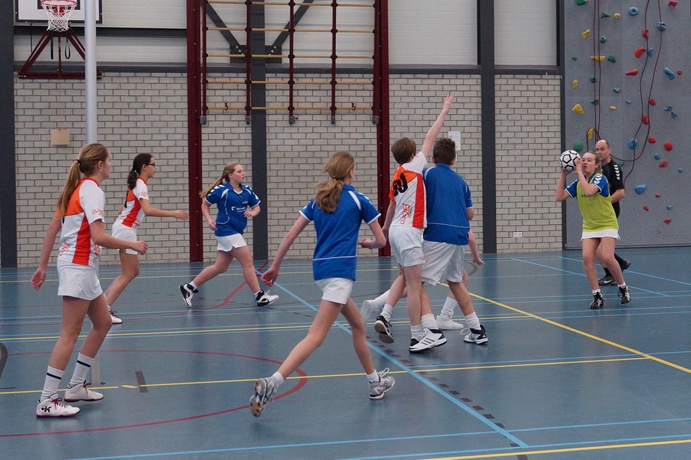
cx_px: 346
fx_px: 863
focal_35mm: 45
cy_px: 230
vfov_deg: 29.8
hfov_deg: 43.6
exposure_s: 1/250
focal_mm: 30
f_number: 3.5
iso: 1250
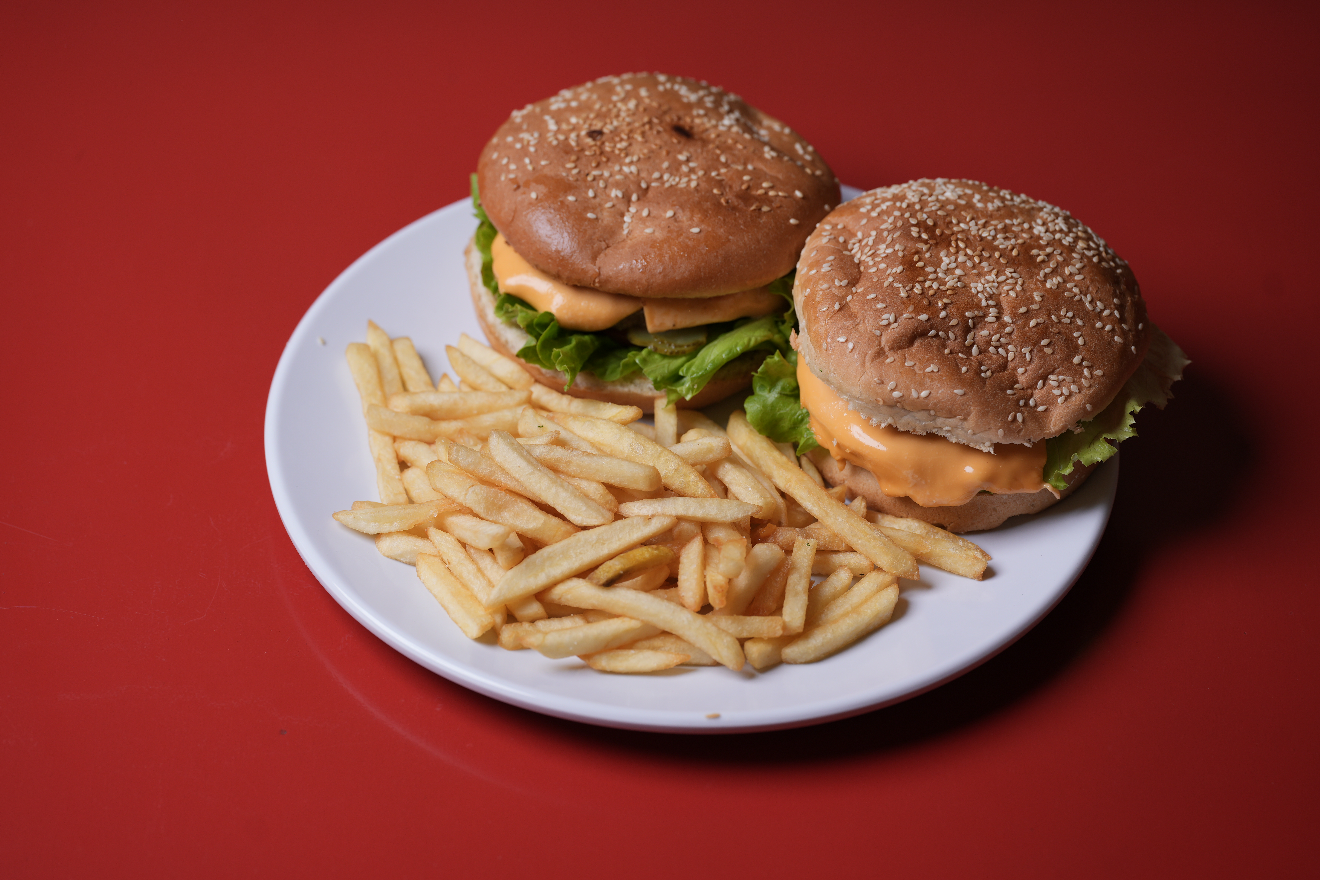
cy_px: 440
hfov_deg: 19.5
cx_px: 660
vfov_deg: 13.0
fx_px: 3850
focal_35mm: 105
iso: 100
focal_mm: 105
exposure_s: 1/250
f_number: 4
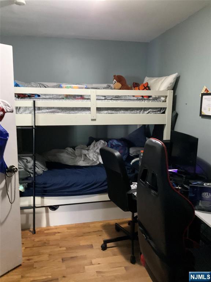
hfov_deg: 48.2
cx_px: 106
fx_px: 236
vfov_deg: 61.7
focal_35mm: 29
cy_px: 141
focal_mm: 3
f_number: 1.8
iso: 500
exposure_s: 1/30
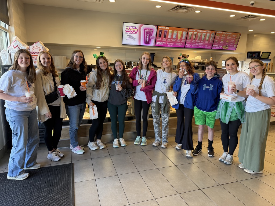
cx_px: 138
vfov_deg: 56.8
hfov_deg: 71.6
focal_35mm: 24
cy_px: 103
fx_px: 191
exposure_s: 1/120
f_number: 1.78
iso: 100
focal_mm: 6.76
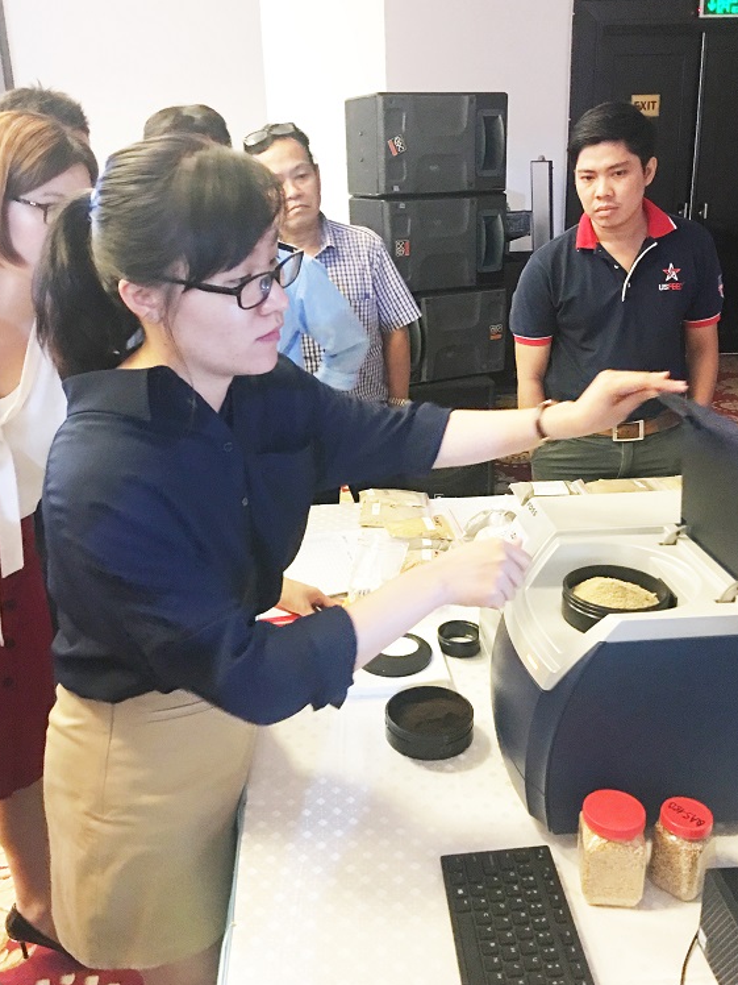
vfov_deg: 58.3
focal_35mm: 31
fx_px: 881
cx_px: 374
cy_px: 474
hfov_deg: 45.4
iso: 160
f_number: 2.2
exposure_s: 1/8
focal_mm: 4.15
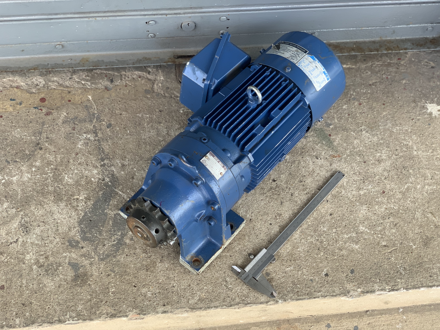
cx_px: 220
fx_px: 661
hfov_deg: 36.8
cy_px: 165
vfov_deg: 28.0
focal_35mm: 52
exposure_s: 1/122
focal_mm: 6
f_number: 2.4
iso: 50
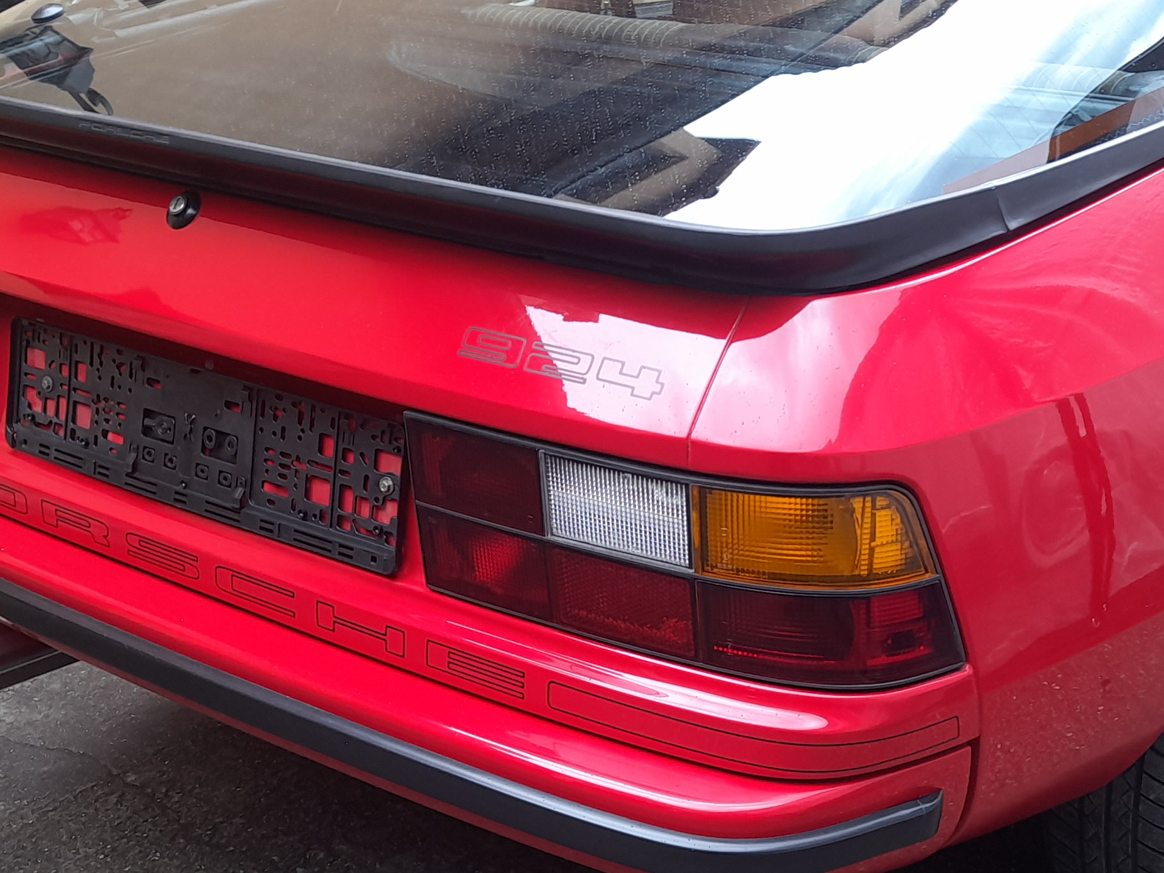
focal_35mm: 54
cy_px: 442
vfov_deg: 27.0
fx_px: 1816
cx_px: 693
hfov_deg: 35.4
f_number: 2
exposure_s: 1/50
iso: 50
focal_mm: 4.6
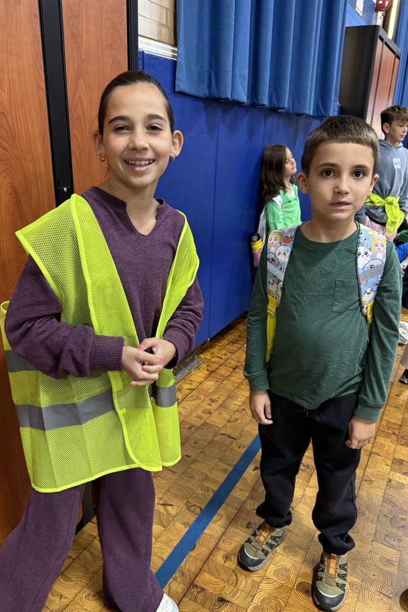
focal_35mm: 26
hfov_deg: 49.5
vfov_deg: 69.4
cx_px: 203
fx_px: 442
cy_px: 311
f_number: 1.78
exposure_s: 1/60
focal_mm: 6.76
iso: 400
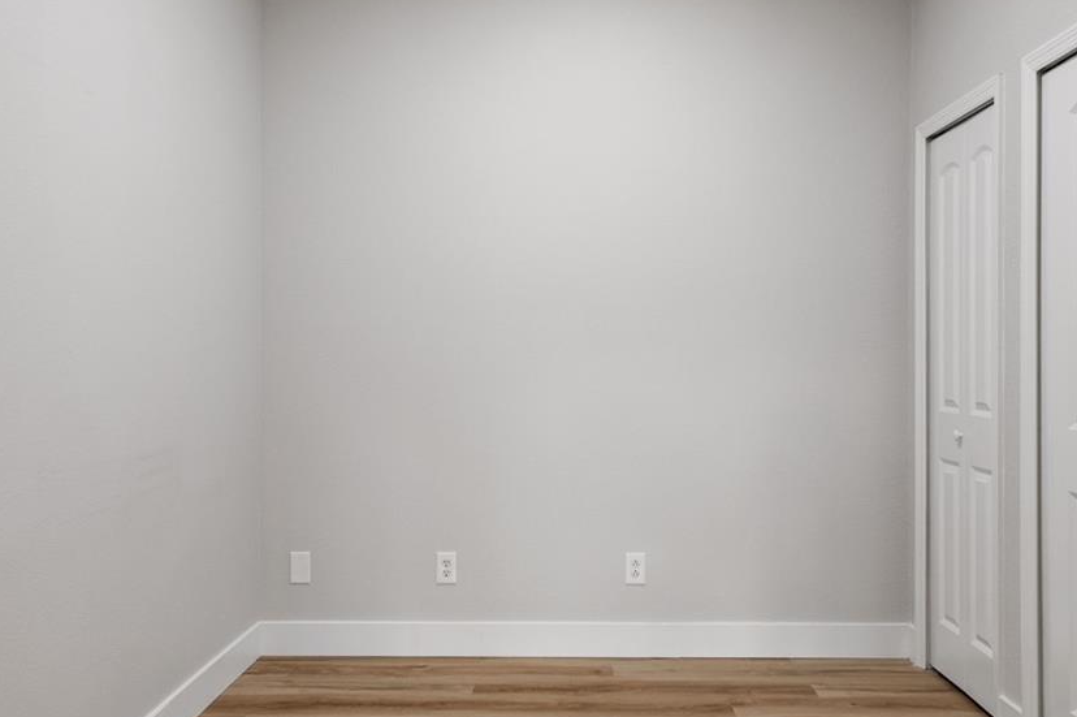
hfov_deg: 63.7
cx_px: 516
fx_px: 867
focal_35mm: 29
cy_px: 347
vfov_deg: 44.9
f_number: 4.5
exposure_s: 1/15
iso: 400
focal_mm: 10
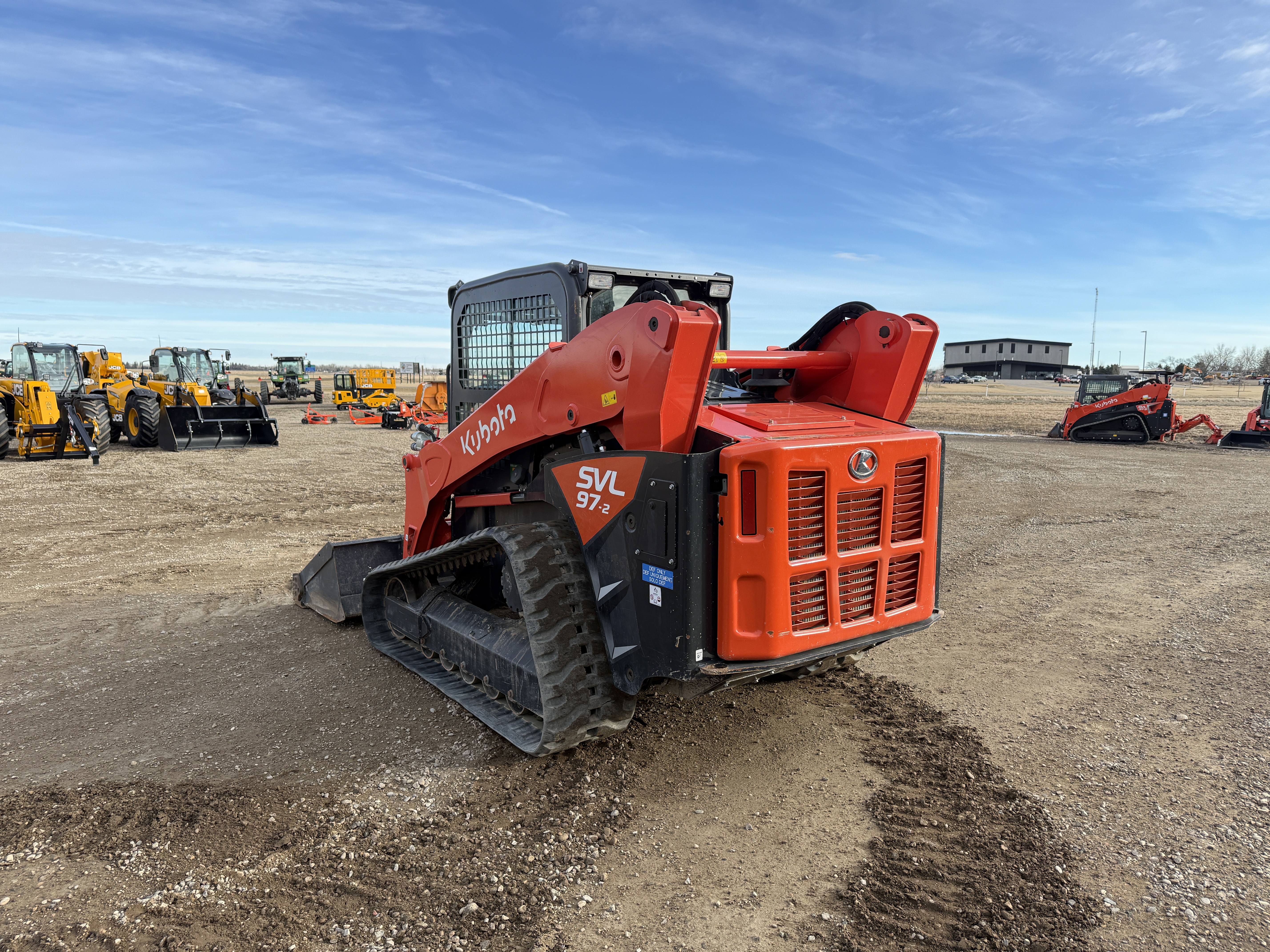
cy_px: 476
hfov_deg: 71.6
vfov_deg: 56.8
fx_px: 881
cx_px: 635
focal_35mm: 24
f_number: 1.78
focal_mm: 6.76
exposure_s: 1/1314
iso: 100
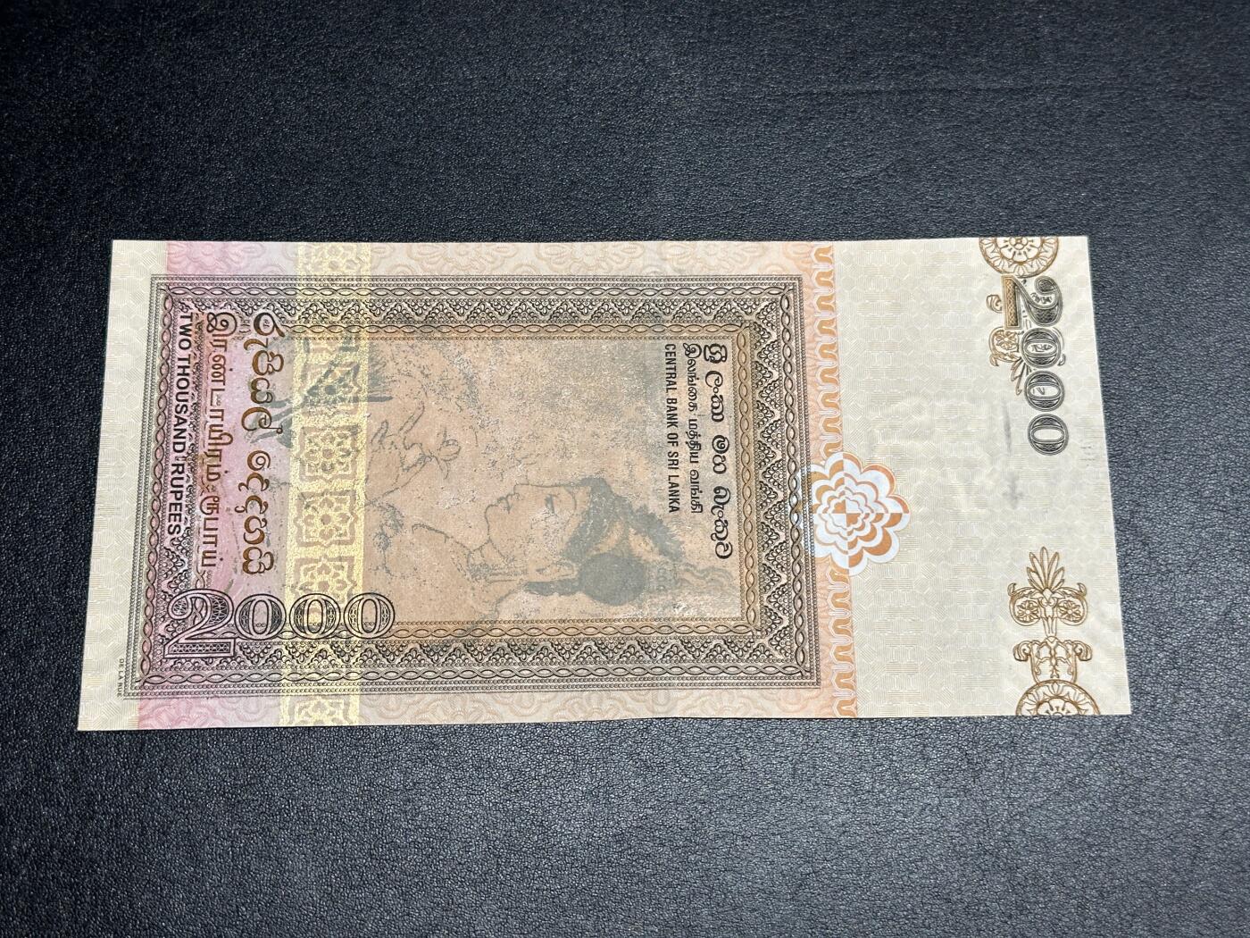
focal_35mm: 48
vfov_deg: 30.3
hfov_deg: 39.7
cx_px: 625
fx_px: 1733
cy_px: 469
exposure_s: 1/50
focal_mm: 6.86
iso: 100
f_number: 1.78
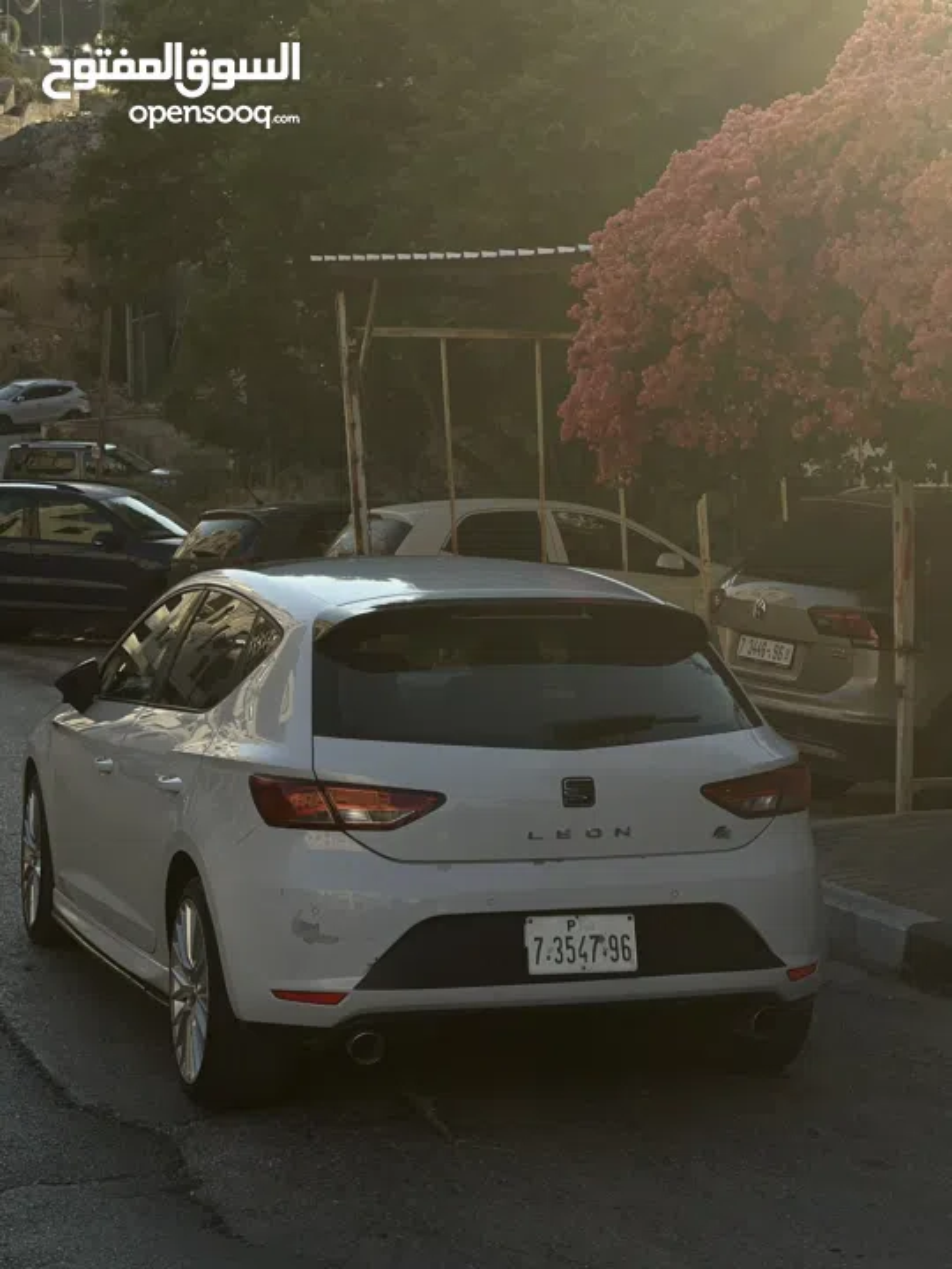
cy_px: 634
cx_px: 476
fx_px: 2824
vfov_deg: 25.3
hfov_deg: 19.1
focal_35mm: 77
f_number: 2.8
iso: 32
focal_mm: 9
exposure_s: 1/544
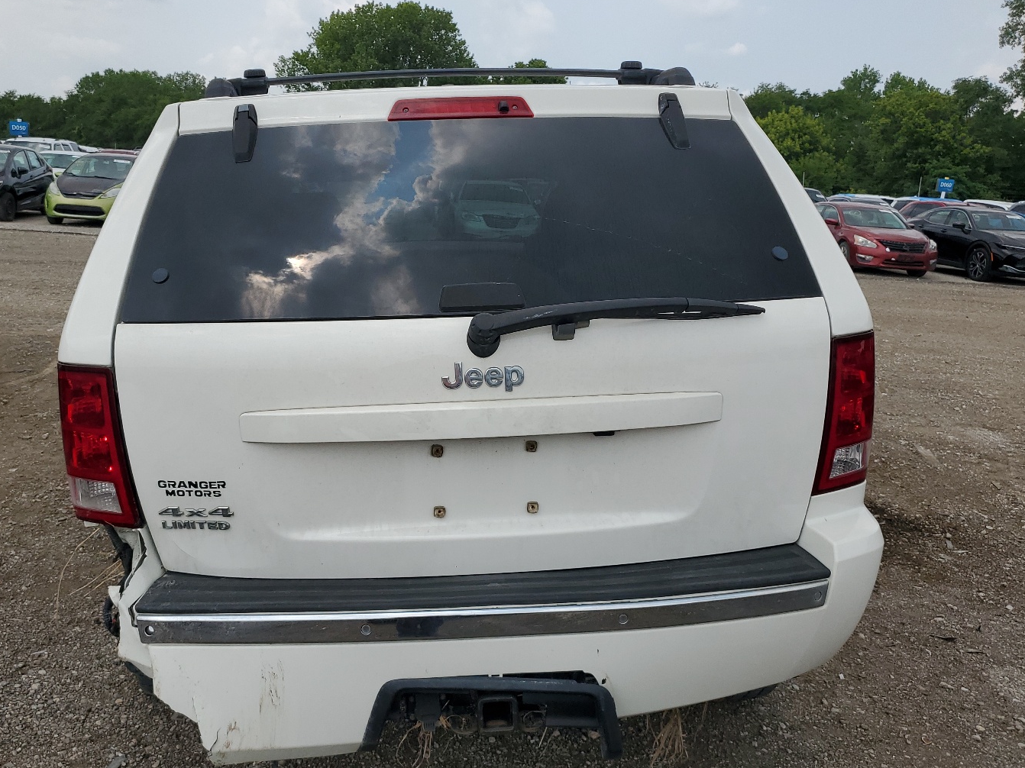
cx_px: 467
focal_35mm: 31
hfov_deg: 58.3
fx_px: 918
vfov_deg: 45.4
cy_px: 401
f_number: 1.5
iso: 50
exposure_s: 1/3333
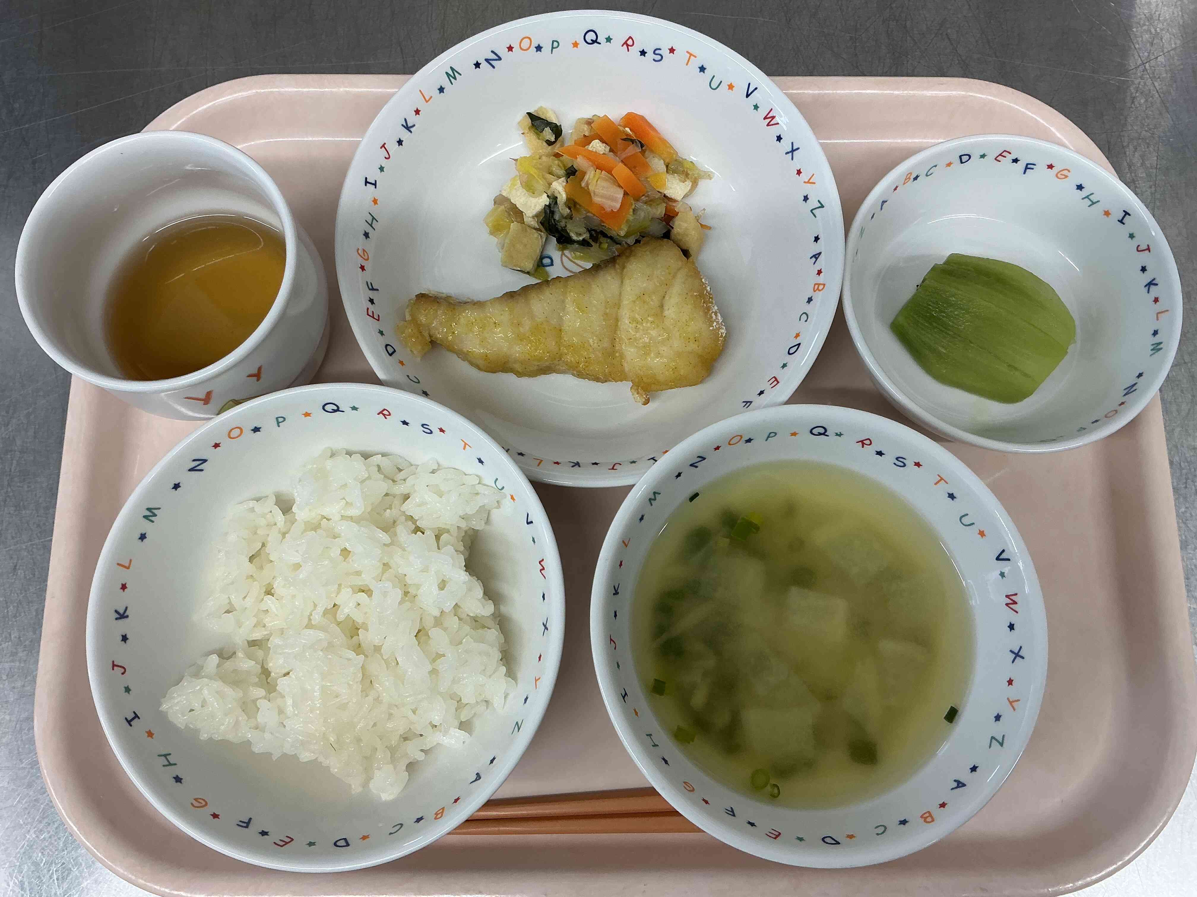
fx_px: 1003
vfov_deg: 48.2
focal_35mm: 29
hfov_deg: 61.7
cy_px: 448
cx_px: 598
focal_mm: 3
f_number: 1.8
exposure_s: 1/120
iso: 40
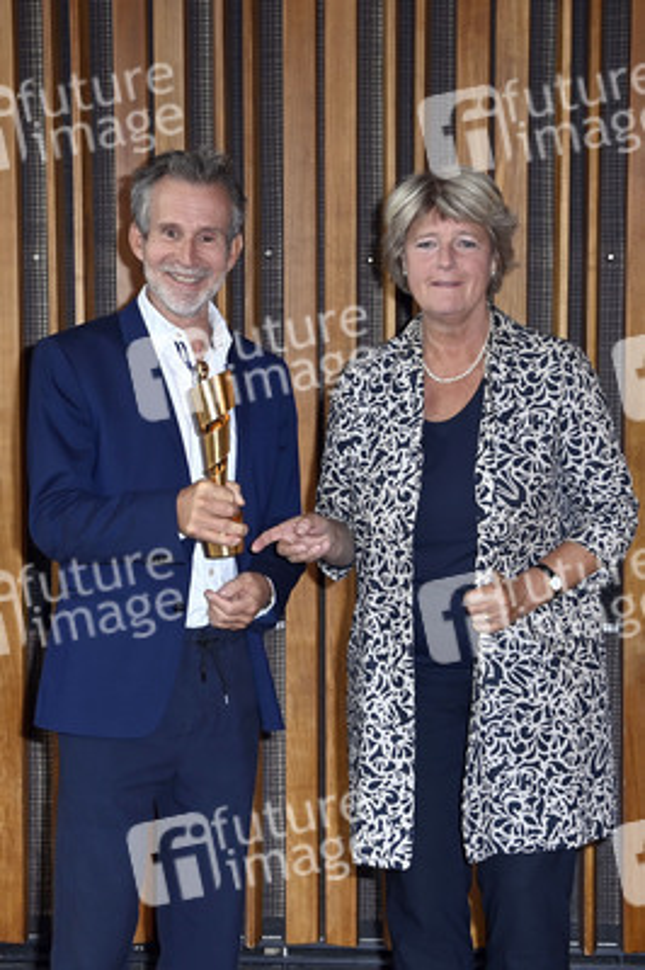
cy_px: 485
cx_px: 322
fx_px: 1507
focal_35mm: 56
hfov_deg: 24.2
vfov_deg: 35.7
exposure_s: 1/200
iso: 1250
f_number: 5.6
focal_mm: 56
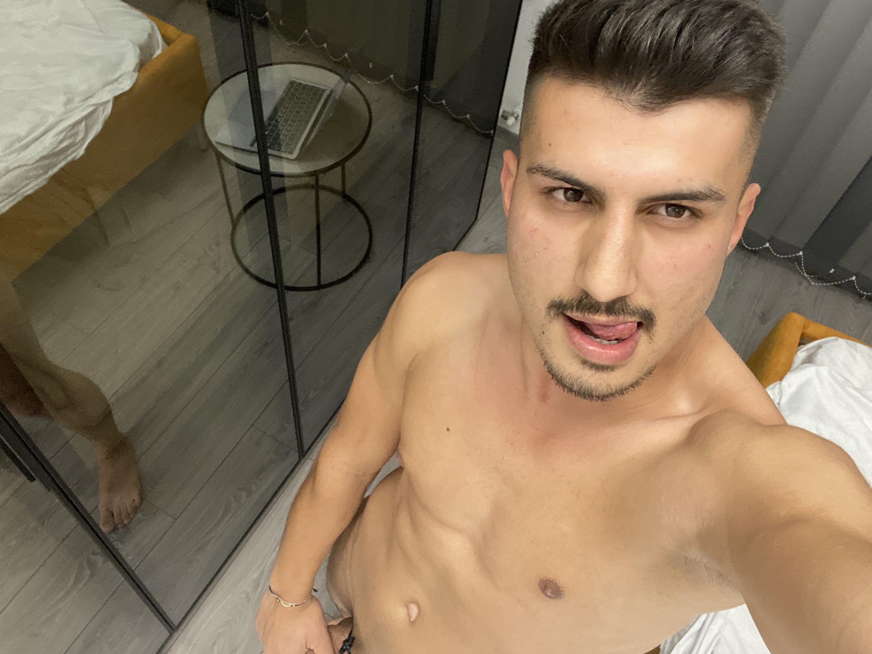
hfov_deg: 60.0
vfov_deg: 46.8
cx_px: 436
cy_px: 327
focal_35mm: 30
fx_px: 756
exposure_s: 1/50
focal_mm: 2.71
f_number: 2.2
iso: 250
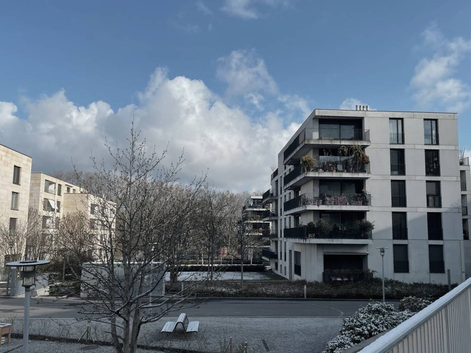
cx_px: 247
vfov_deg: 45.4
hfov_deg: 58.3
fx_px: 422
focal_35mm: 31
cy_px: 170
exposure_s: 1/3040
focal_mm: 4.2
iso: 32
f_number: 1.6
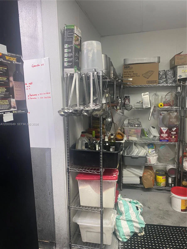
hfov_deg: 53.1
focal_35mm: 26
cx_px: 94
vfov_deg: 67.3
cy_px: 124
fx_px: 187
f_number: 1.8
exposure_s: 1/60
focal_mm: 4.25
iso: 100
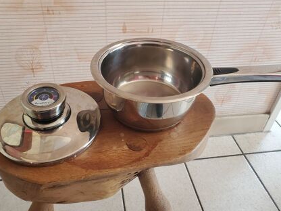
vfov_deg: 46.7
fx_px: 244
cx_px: 135
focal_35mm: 30
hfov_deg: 59.9
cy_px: 95
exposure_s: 1/100
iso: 320
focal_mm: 4.3
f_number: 2.4
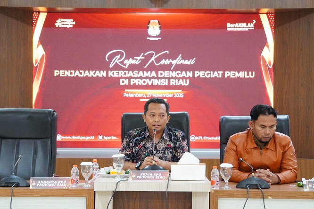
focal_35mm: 88
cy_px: 104
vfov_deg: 15.4
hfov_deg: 23.0
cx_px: 157
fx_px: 771
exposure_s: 1/125
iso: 12800
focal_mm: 59
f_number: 5.6
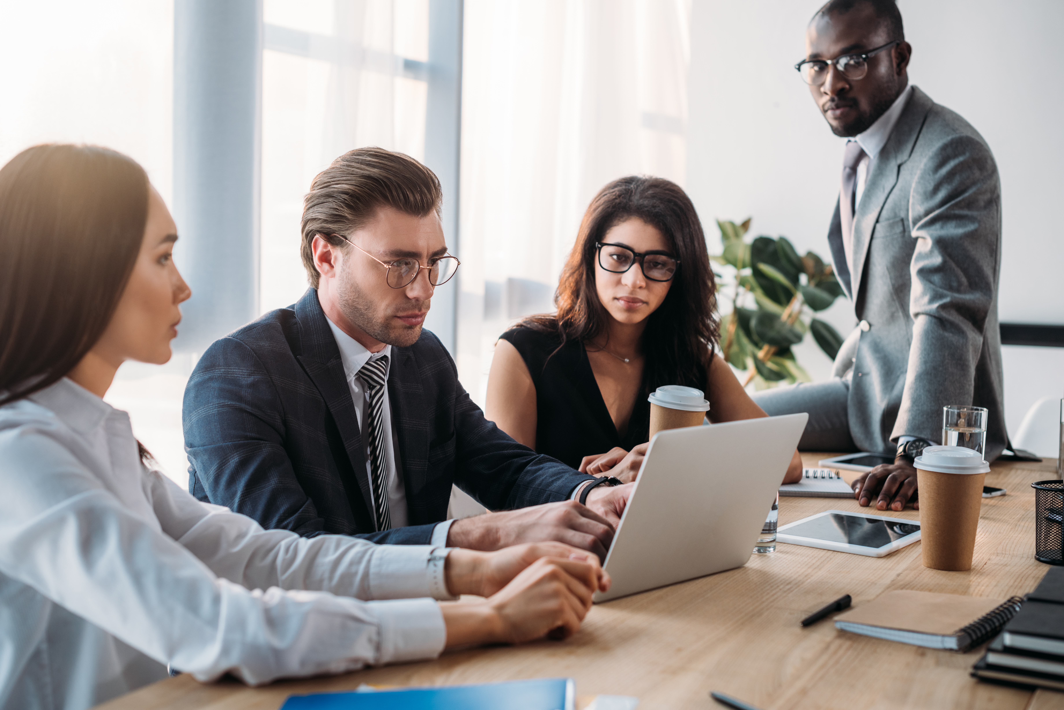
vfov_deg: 27.0
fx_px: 1478
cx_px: 532
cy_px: 355
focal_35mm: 50
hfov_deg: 39.6
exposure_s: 1/200
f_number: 3.5
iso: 200
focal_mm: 50
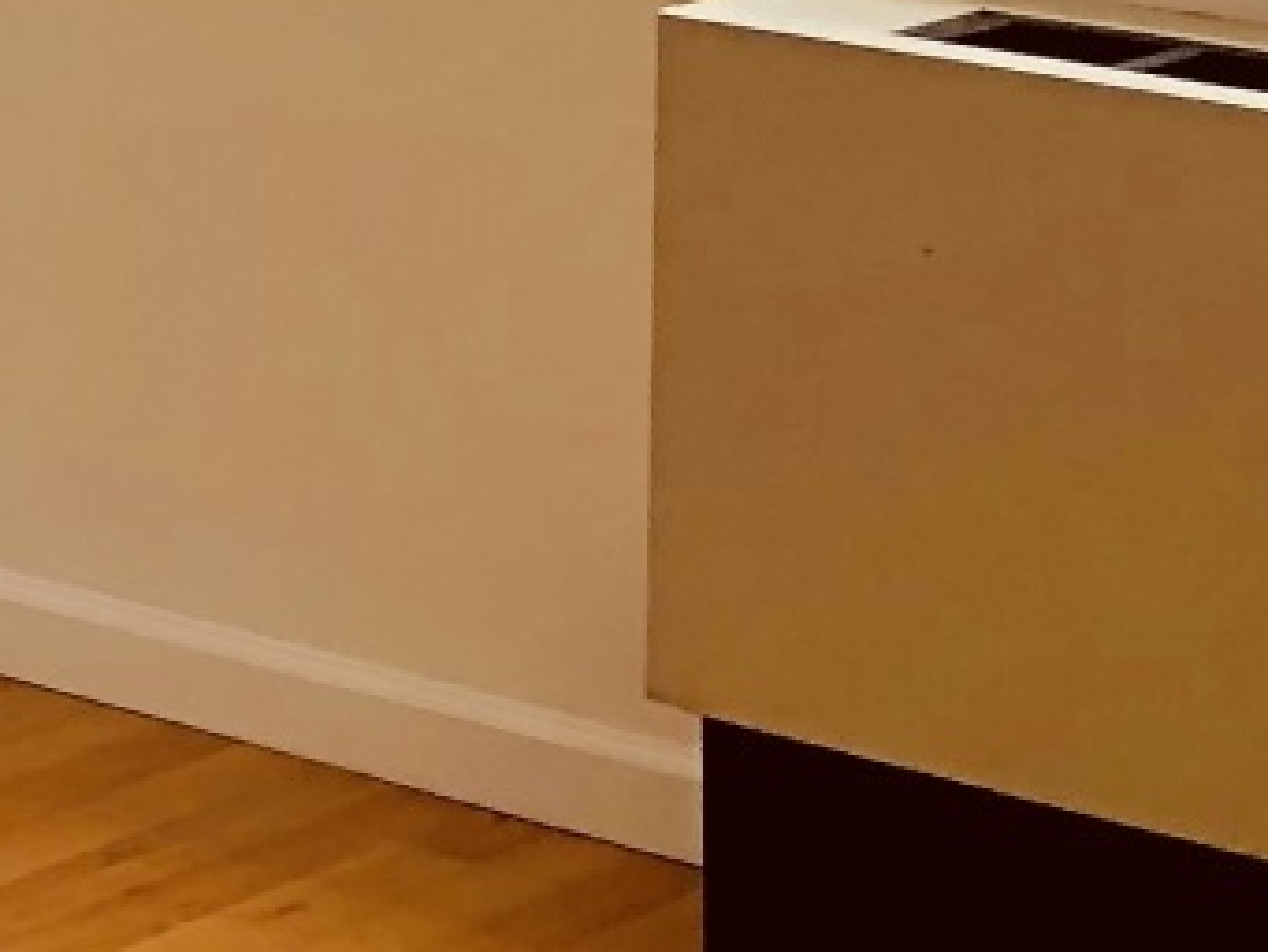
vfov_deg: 9.1
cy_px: -729
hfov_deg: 10.2
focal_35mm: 156
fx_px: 5716
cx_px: -2185
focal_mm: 3.99
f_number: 1.8
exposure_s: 1/167
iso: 20
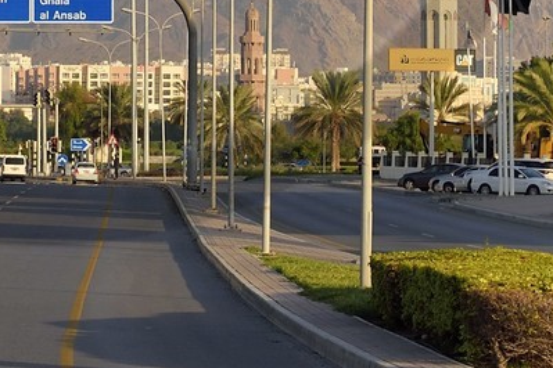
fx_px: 4316
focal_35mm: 281
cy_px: -333
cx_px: 32
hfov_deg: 7.3
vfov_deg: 4.8
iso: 200
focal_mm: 70
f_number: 7.1
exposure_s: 1/800
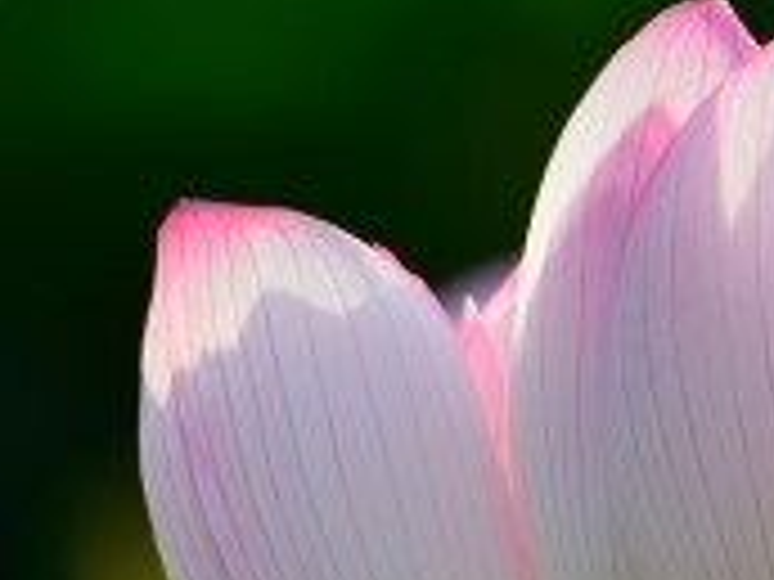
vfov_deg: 0.5
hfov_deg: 0.6
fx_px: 71752
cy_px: 625
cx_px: 1148
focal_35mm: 3209
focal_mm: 600
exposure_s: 1/125
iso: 100
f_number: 6.3
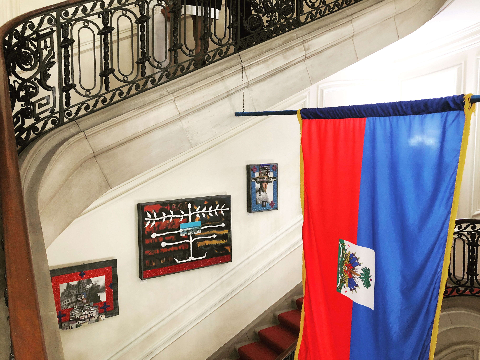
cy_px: 180
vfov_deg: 49.7
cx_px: 240
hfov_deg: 63.4
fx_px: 388
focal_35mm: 28
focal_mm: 3.99
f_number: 1.8
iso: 100
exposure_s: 1/13
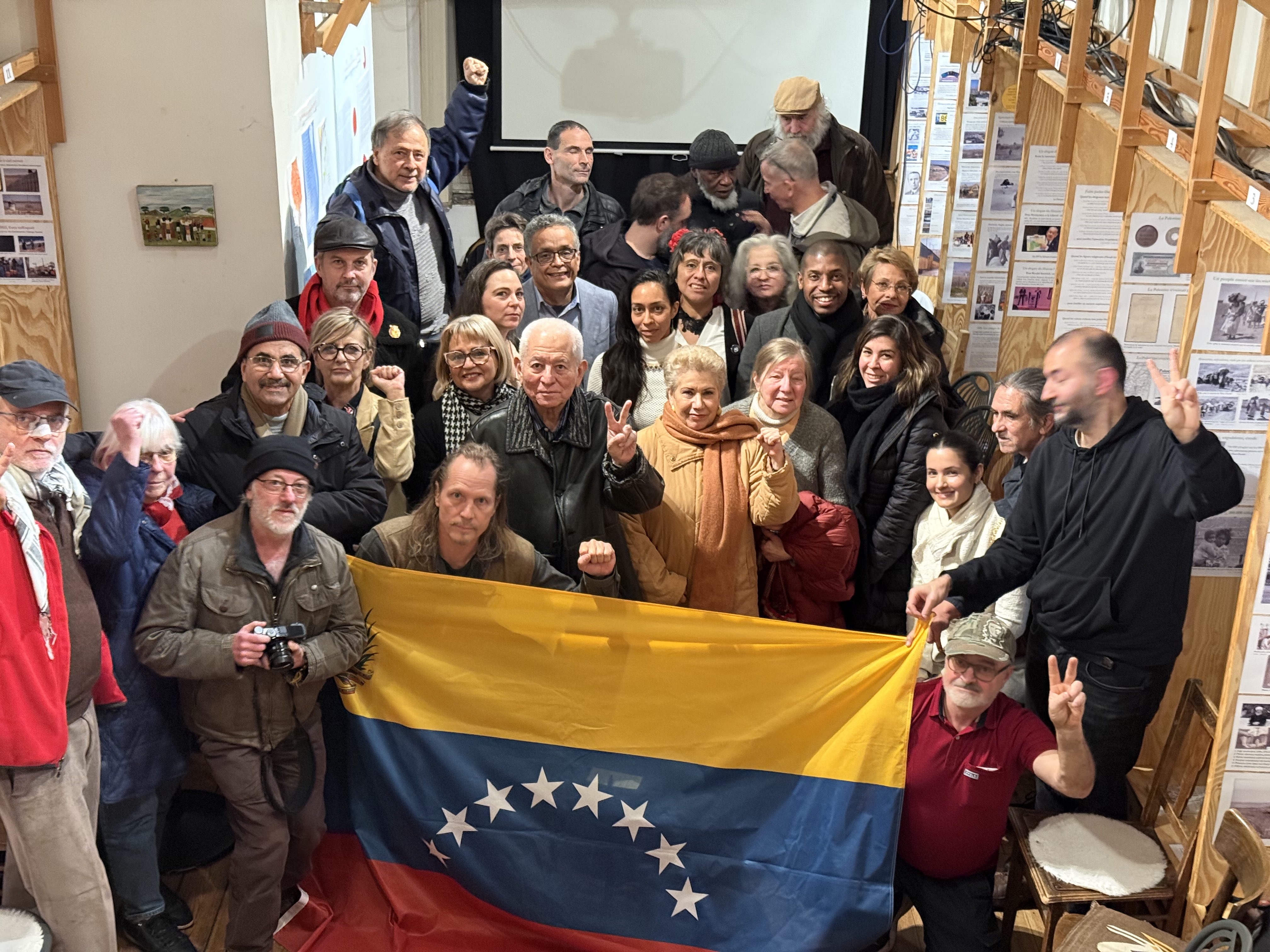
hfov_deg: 39.7
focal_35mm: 48
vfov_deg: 30.3
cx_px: 635
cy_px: 476
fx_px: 1761
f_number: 1.78
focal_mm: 6.76
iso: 400
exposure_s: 1/25
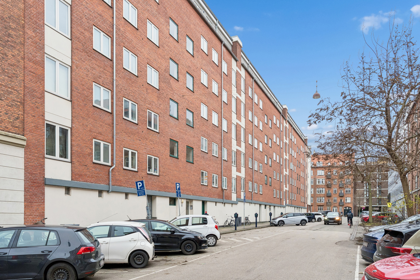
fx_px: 315
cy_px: 140
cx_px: 210
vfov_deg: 47.9
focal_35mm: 27
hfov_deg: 67.4
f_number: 7.1
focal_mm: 18
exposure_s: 1/60
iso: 400
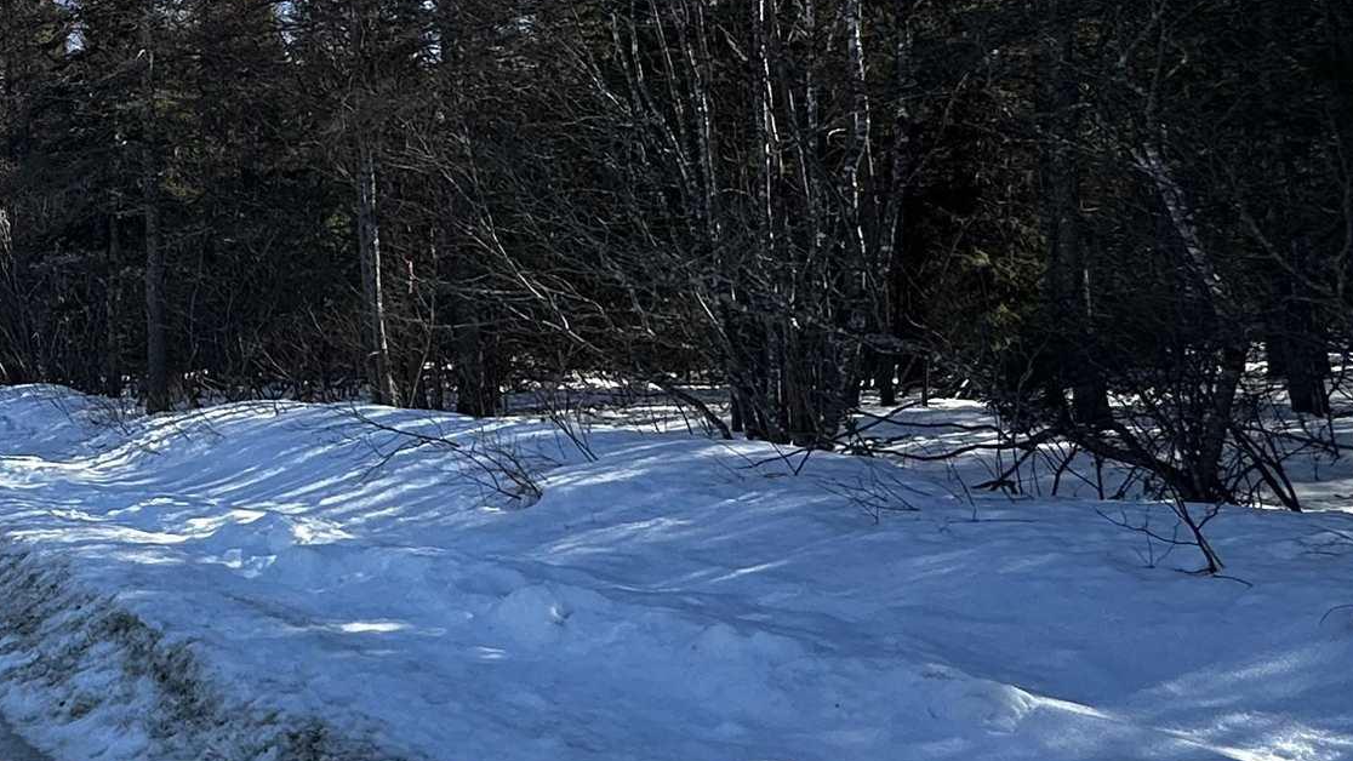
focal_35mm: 42
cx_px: -105
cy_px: 235
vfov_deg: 28.1
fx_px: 1507
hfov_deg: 40.1
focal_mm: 2.22
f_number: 2.2
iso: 50
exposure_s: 1/1304
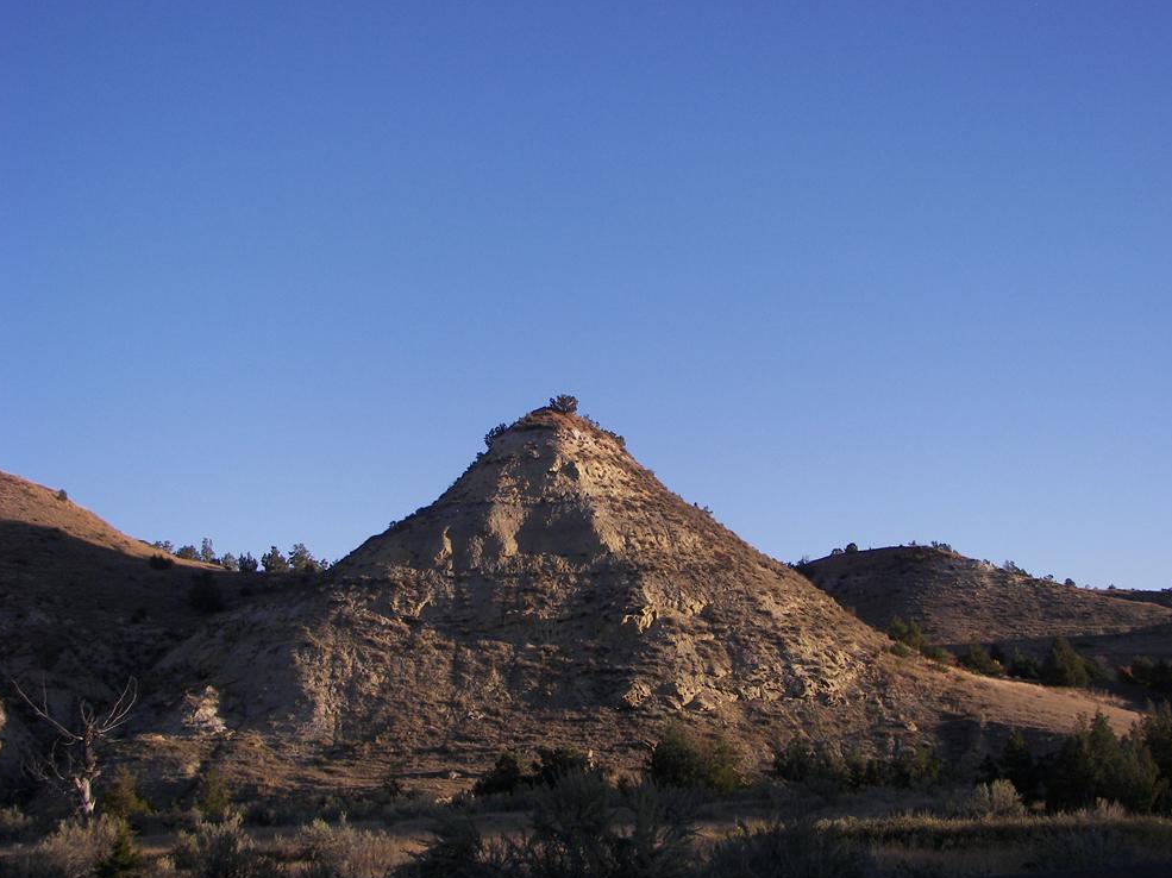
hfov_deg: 36.8
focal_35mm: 52
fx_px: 1760
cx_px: 600
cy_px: 435
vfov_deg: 28.0
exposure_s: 1/640
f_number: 2.8
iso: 64
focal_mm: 8.3
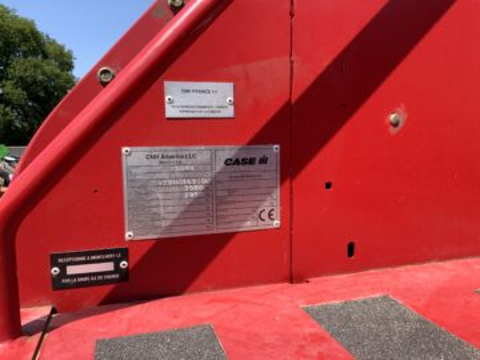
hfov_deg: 61.7
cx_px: 240
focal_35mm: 29
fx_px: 402
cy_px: 180
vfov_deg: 48.2
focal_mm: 3
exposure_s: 1/792
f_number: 1.8
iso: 16
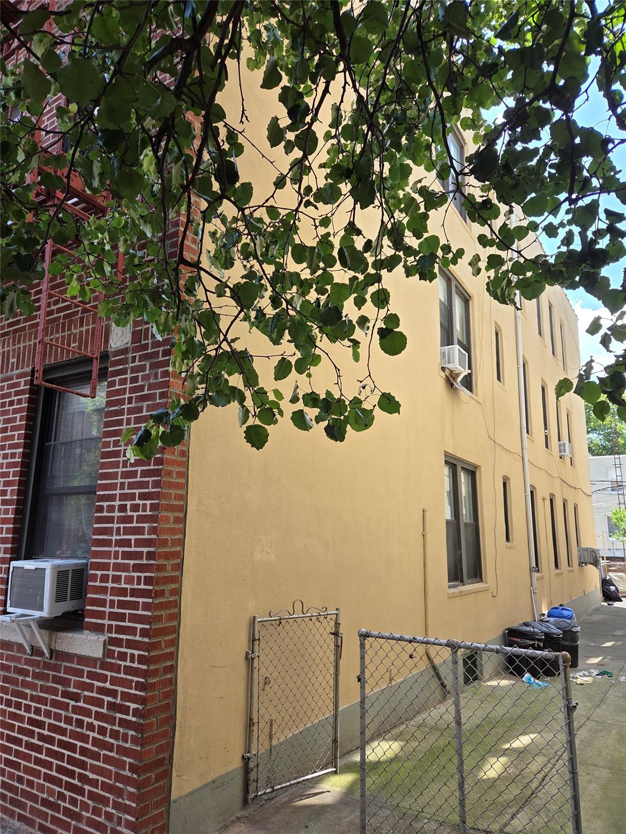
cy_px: 417
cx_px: 313
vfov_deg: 73.9
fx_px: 555
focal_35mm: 23
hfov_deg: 58.9
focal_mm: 5.4
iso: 80
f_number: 1.8
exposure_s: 1/720
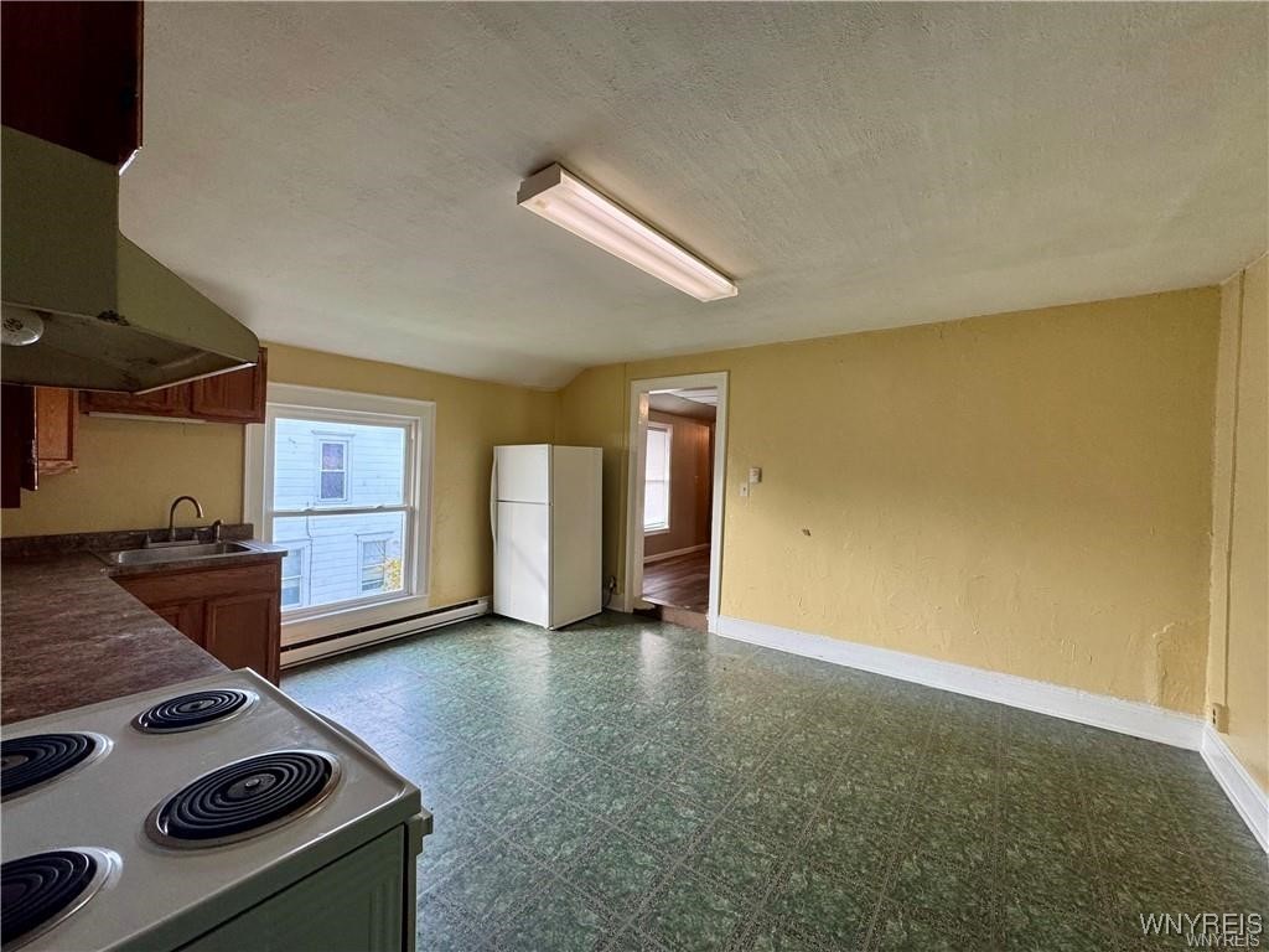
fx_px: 513
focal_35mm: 14
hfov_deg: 102.1
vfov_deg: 85.7
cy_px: 476
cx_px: 634
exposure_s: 1/120
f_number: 2.2
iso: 200
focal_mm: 2.22
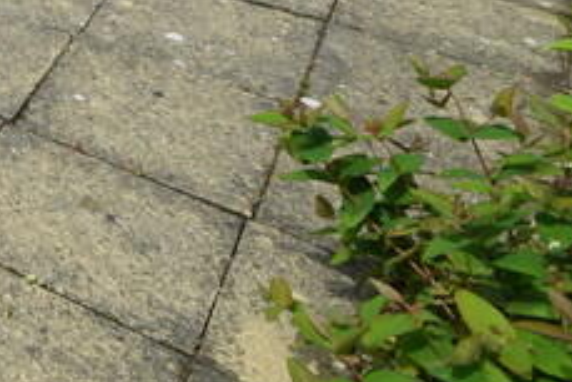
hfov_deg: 19.9
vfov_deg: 15.8
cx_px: -507
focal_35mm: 67
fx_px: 1065
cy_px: -391
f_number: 9
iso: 200
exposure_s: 1/320
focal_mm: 10
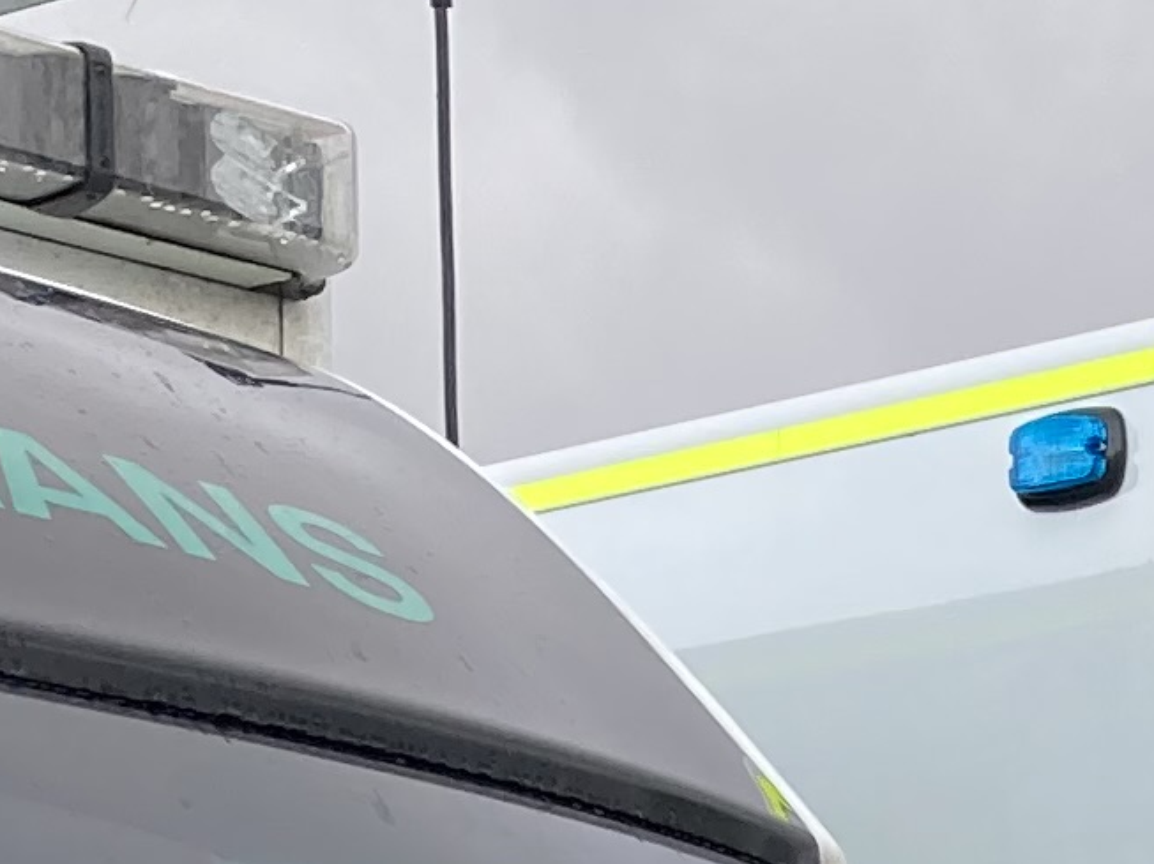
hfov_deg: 11.0
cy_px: 2373
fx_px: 5764
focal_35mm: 173
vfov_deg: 7.7
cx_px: 1765
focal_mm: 3.99
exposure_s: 1/121
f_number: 1.8
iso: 20
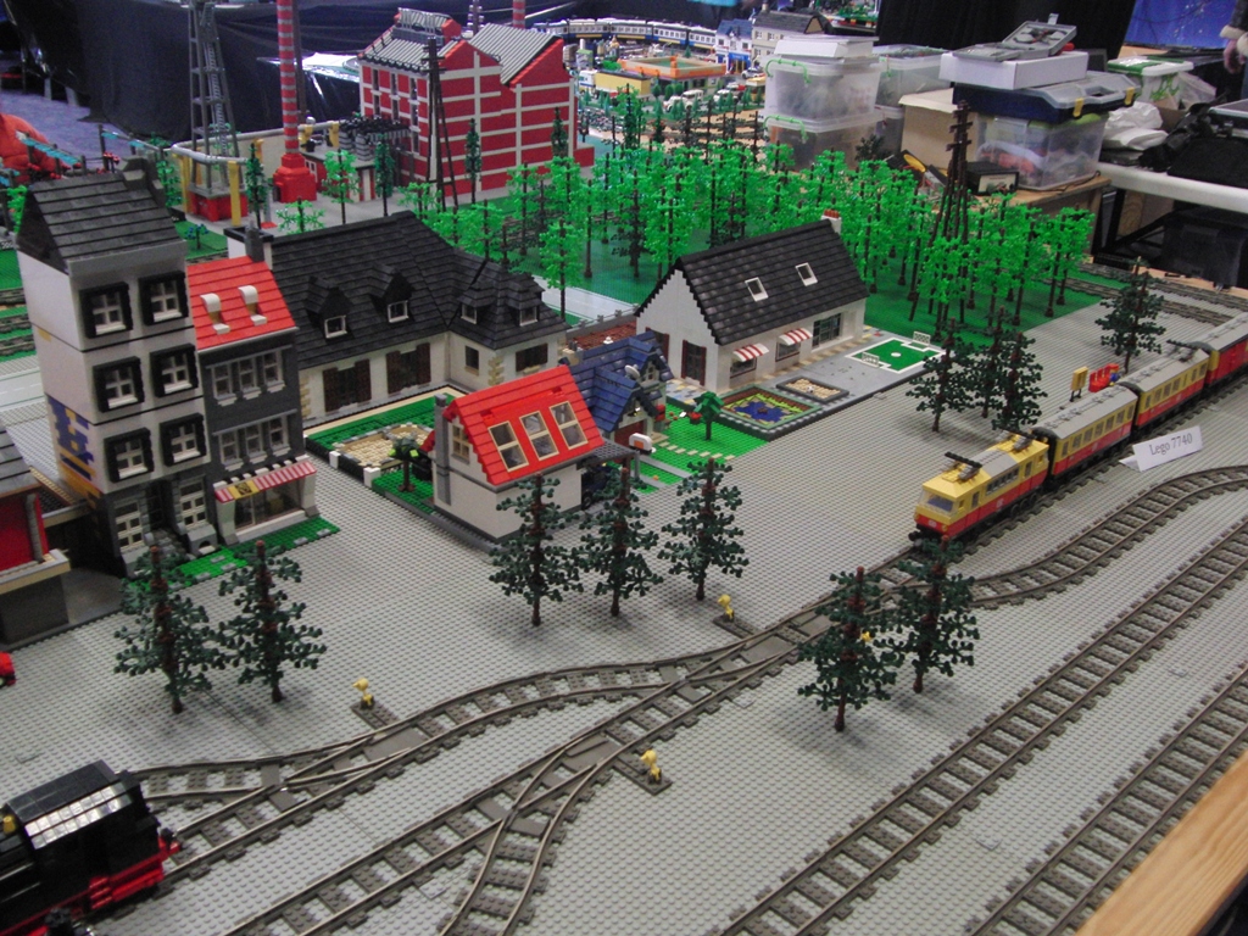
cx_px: 624
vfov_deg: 38.7
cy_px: 468
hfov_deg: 50.1
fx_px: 1334
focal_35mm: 37
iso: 400
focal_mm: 6.5
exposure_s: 1/30
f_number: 3
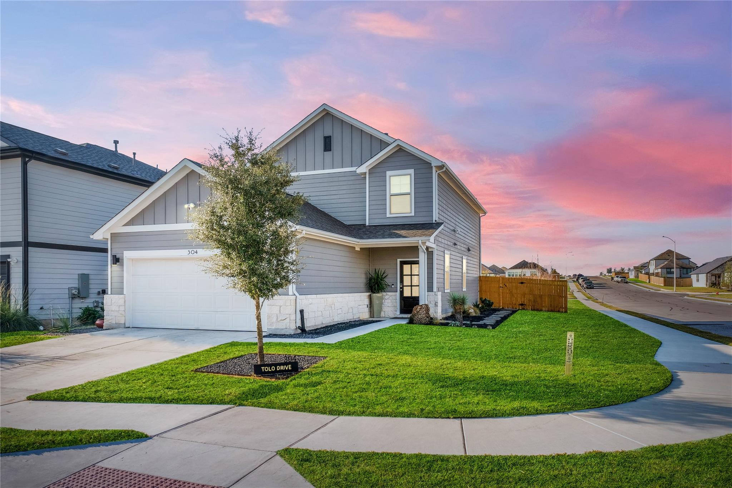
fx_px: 488
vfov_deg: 53.1
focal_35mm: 24
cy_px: 244
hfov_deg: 73.7
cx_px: 366
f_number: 11
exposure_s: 1/25
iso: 160
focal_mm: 16
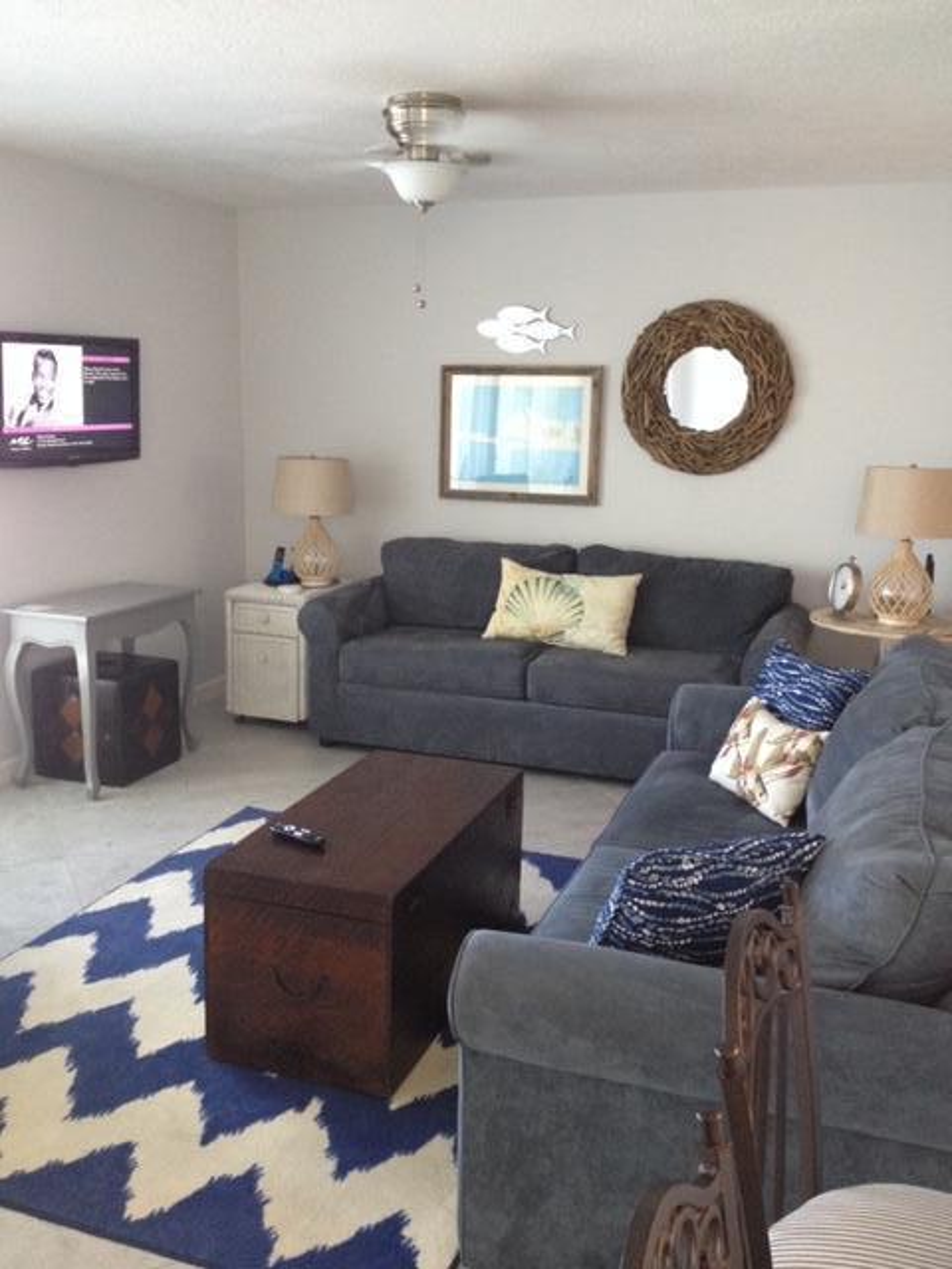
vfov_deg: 52.6
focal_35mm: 35
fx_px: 1283
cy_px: 634
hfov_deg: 40.7
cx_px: 476
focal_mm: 4.28
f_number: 2.4
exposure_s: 1/20
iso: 160
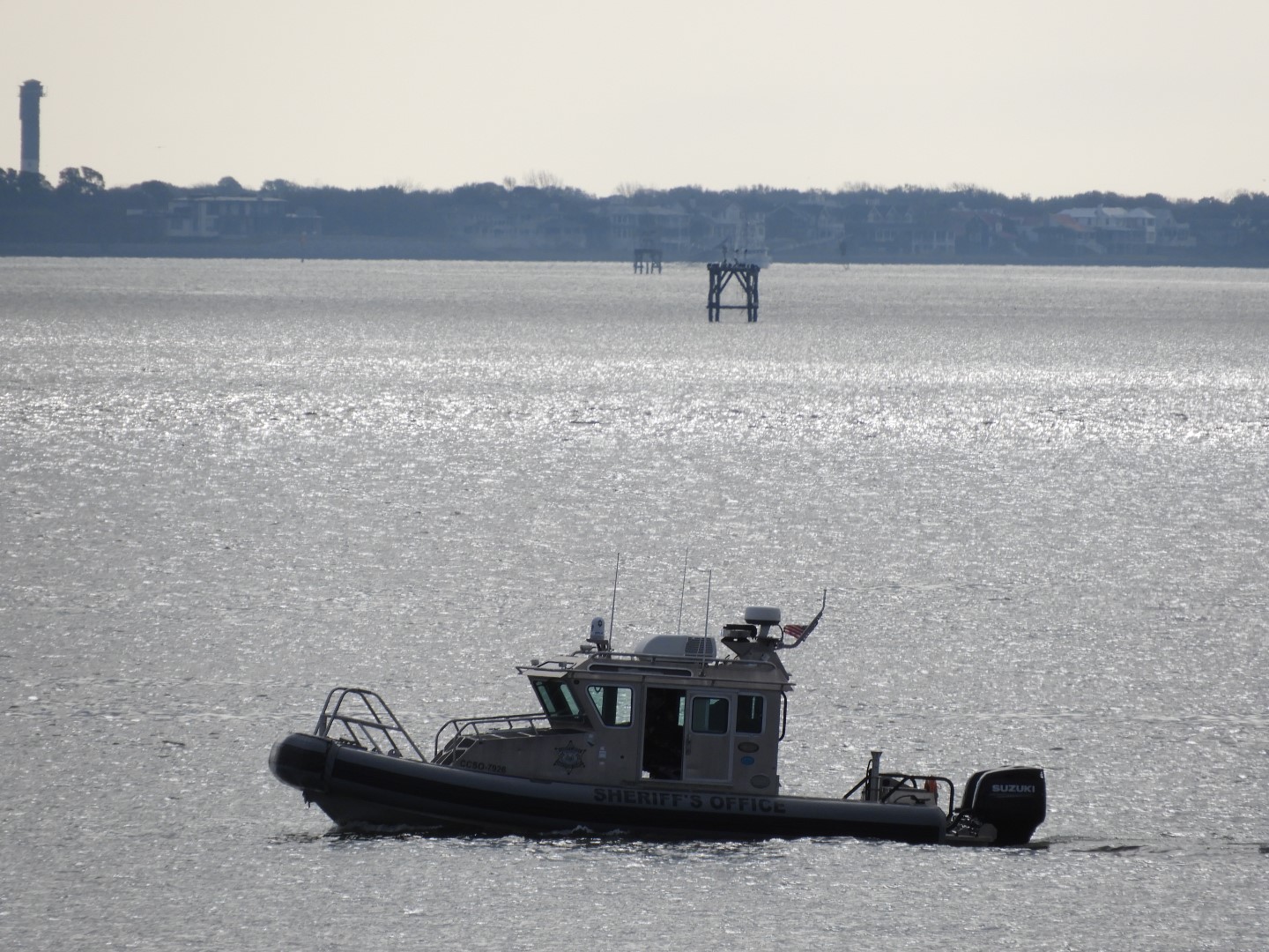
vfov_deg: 1.9
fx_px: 29327
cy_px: 476
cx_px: 634
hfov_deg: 2.5
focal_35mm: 800
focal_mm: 143.3
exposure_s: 1/1250
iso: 100
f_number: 5.6
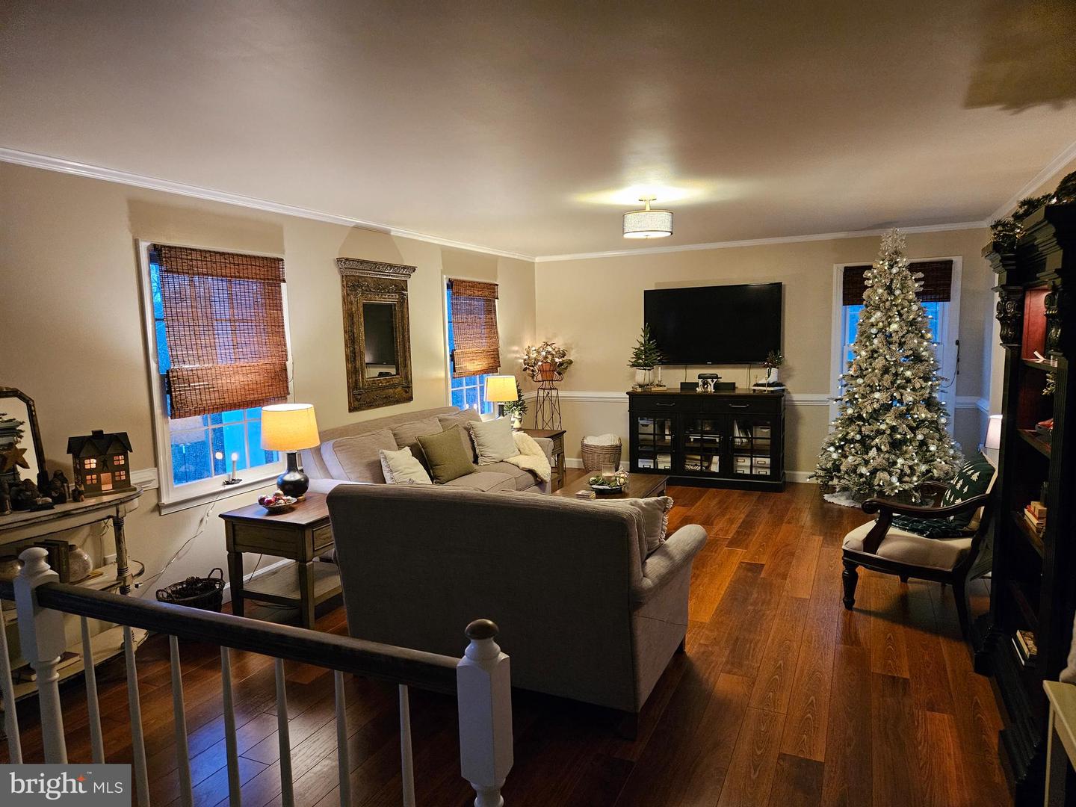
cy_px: 404
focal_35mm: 23
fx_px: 715
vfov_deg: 58.9
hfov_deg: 73.9
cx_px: 538
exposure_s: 1/60
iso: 640
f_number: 1.8
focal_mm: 5.4
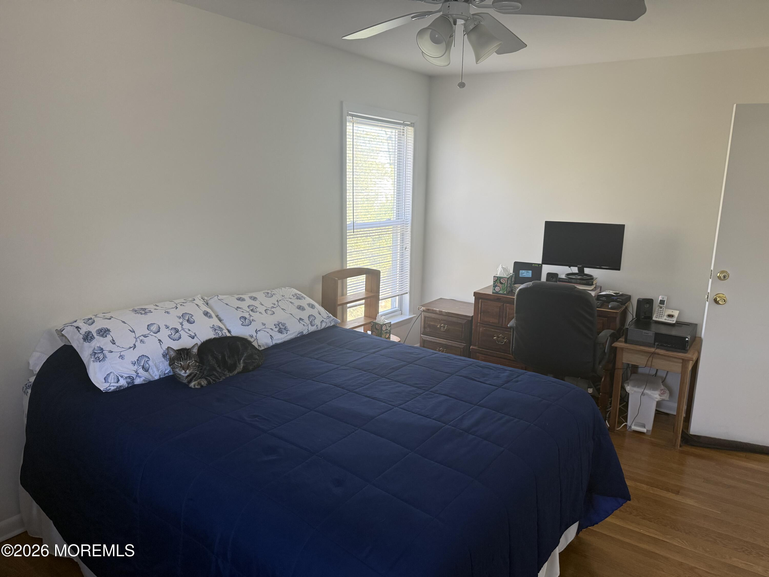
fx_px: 533
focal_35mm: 24
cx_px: 384
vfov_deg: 56.8
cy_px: 288
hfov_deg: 71.6
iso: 200
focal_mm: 6.76
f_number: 1.78
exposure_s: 1/103
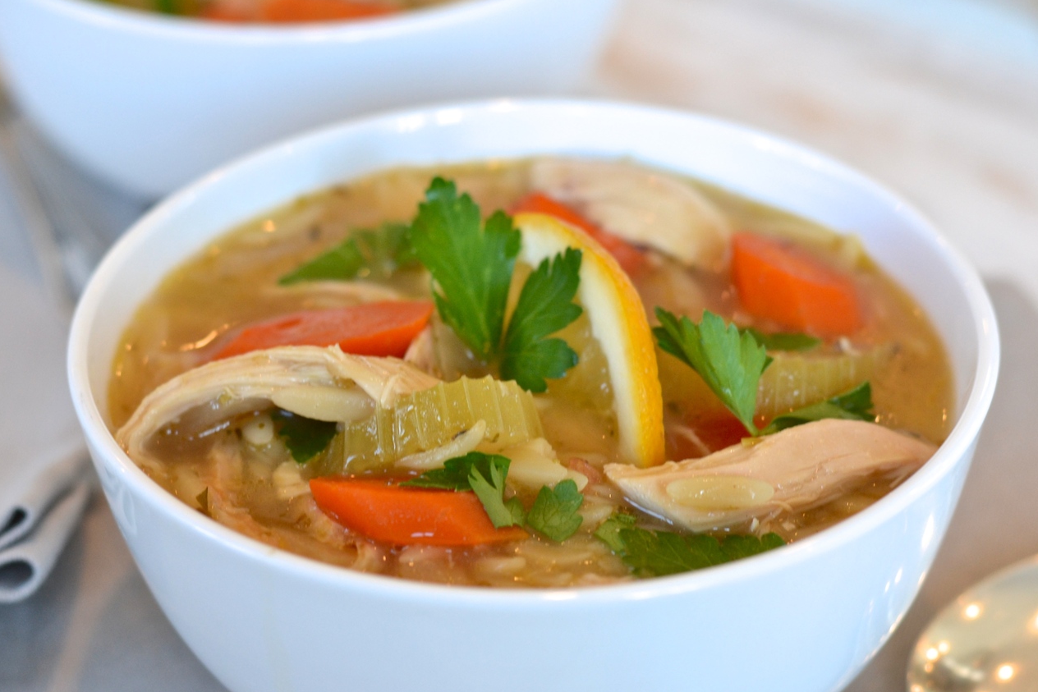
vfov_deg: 15.4
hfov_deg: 22.9
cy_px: 401
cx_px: 508
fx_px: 2566
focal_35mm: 89
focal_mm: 50
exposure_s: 1/60
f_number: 4
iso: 400
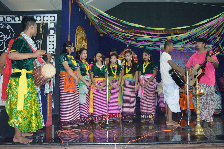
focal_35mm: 32
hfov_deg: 59.5
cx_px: 112
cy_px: 74
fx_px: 196
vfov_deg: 41.6
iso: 1100
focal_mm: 21
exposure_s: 1/60
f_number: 3.8
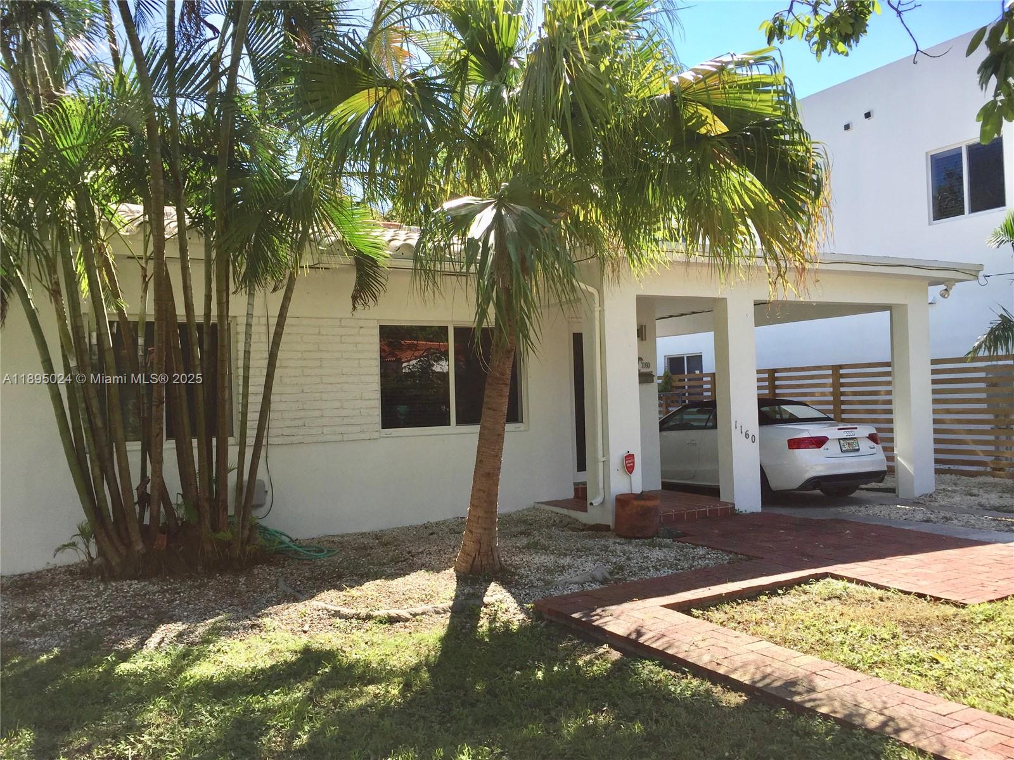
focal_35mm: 29
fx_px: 849
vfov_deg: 48.2
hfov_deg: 61.7
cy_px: 380
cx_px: 507
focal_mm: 4.15
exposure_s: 1/879
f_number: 2.2
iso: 32
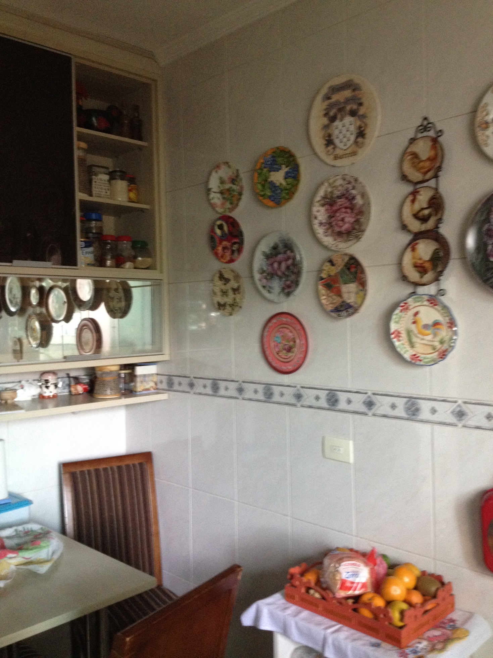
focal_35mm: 35
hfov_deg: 40.7
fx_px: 665
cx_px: 246
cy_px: 329
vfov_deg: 52.6
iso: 250
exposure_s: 1/20
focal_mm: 4.28
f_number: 2.4
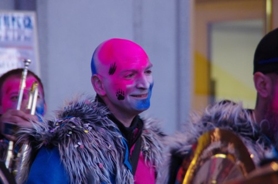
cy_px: 92
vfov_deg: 4.6
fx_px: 2312
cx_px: 139
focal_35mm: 300
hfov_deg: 6.9
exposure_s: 1/60
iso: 3200
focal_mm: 200
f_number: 6.3
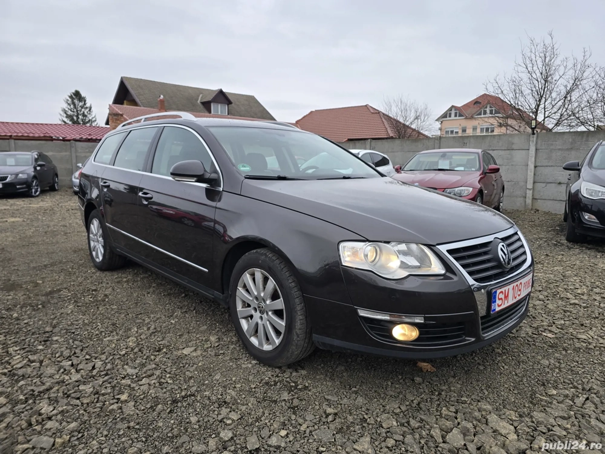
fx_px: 402
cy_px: 227
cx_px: 302
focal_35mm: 23
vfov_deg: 58.9
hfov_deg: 73.9
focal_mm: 6.3
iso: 25
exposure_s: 1/180
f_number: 1.7
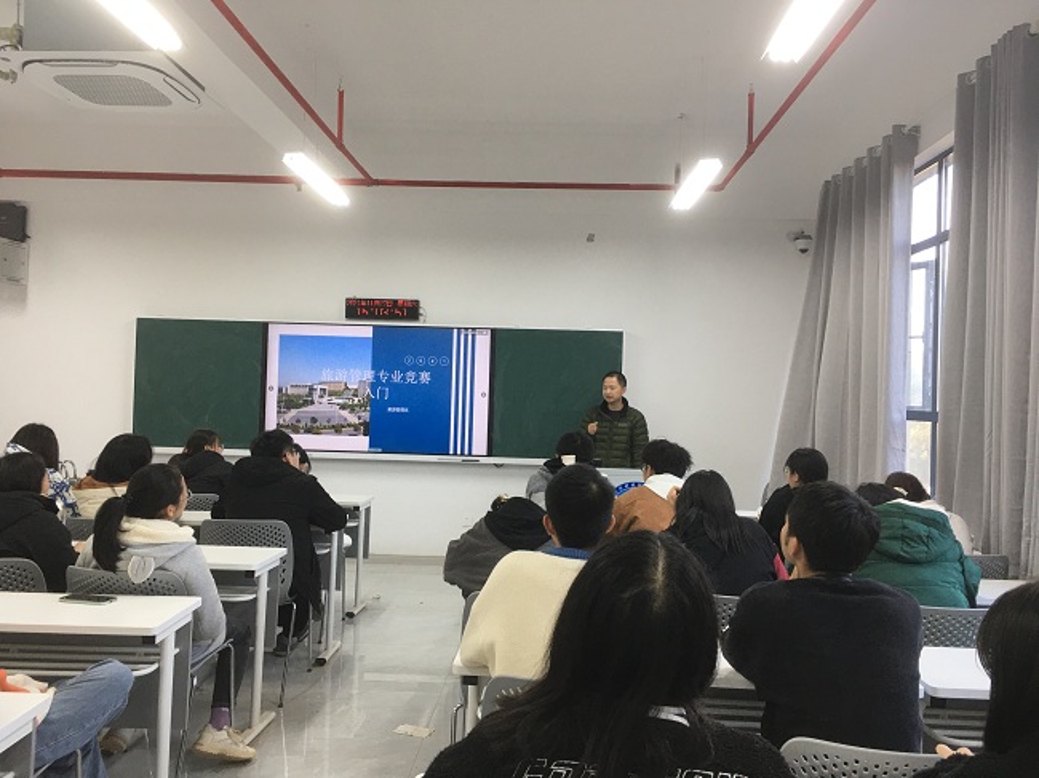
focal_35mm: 29
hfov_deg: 61.7
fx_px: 870
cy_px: 389
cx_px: 520
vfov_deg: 48.2
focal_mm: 4.15
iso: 25
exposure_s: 1/33
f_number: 2.2
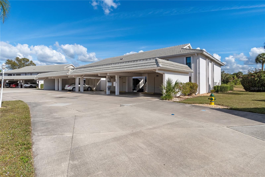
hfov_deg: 86.9
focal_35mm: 19
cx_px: 132
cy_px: 88
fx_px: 140
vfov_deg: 64.5
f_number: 7.1
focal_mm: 13
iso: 640
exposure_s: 1/3200
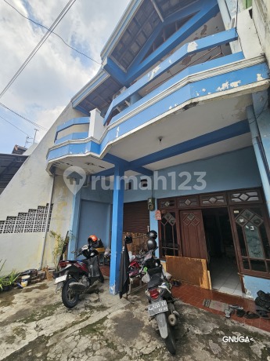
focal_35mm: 13
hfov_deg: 89.9
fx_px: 135
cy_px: 180
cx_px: 135
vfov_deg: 106.2
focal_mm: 2.2
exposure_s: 1/1167
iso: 50
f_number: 2.2
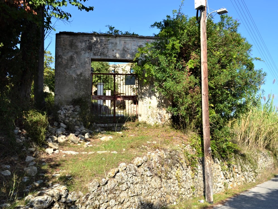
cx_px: 147
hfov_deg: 59.9
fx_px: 241
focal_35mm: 30
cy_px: 102
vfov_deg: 46.8
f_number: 7.1
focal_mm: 18
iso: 100
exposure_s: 1/200
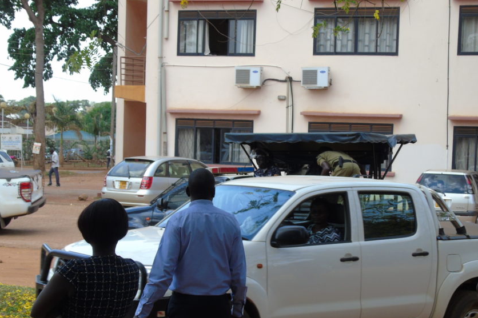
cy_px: 205
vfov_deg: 17.2
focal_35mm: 79
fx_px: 1049
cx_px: 244
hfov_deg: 25.7
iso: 80
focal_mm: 11
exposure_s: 1/160
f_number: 4.5
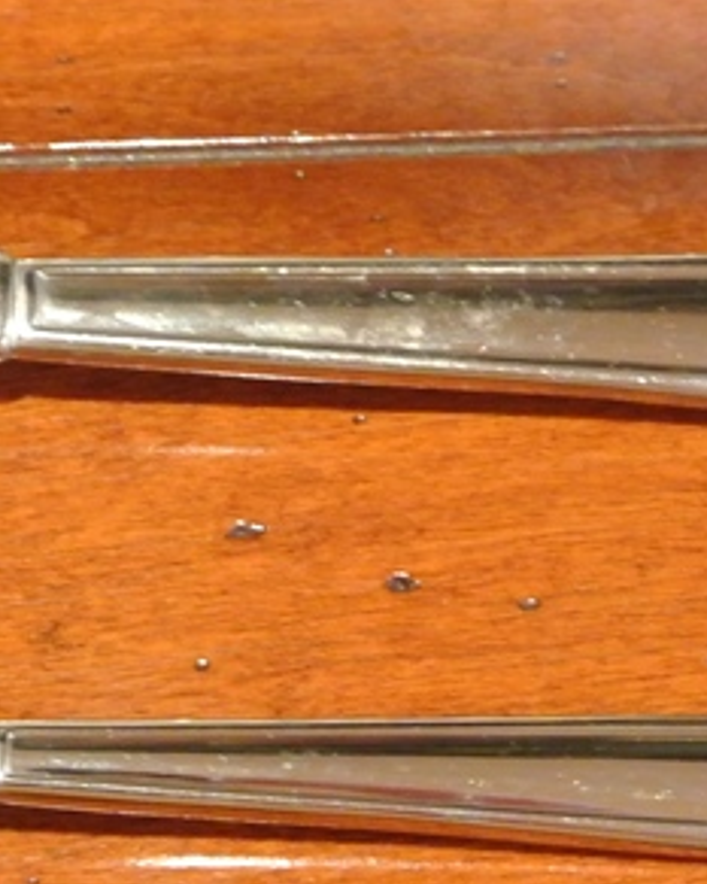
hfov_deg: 10.8
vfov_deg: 13.6
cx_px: 155
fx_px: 3712
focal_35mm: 142
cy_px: 418
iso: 2800
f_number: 4.2
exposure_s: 1/30
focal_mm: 16.3
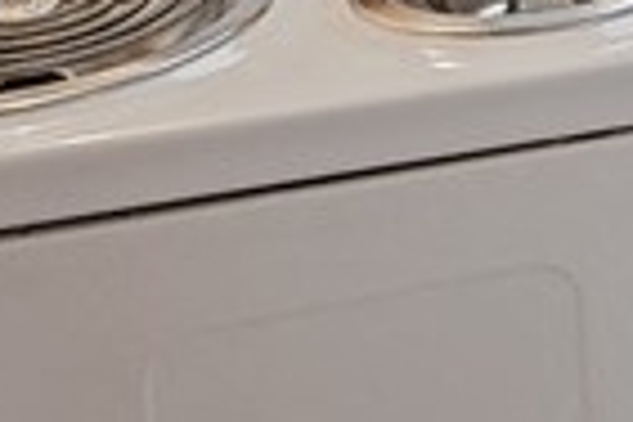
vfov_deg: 10.2
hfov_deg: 14.0
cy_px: -512
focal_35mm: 121
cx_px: 1306
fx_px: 2127
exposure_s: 1/3
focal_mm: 19
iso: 400
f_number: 11
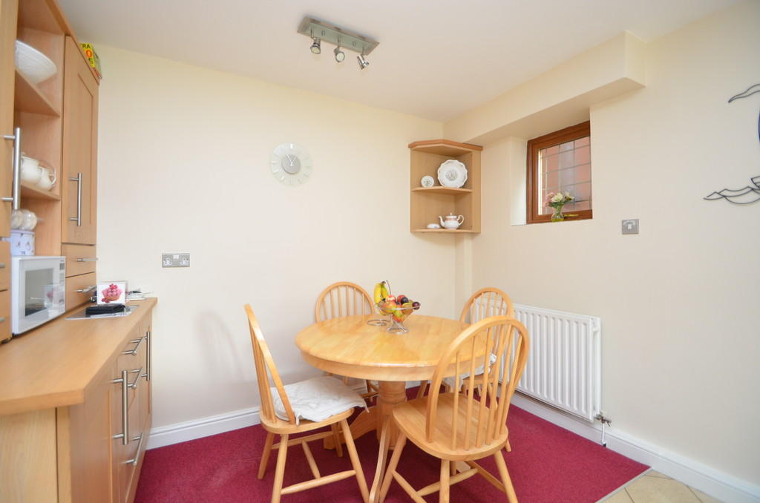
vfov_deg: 77.1
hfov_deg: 100.5
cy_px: 252
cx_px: 380
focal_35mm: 15
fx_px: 316
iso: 900
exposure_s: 1/60
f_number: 4
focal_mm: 10
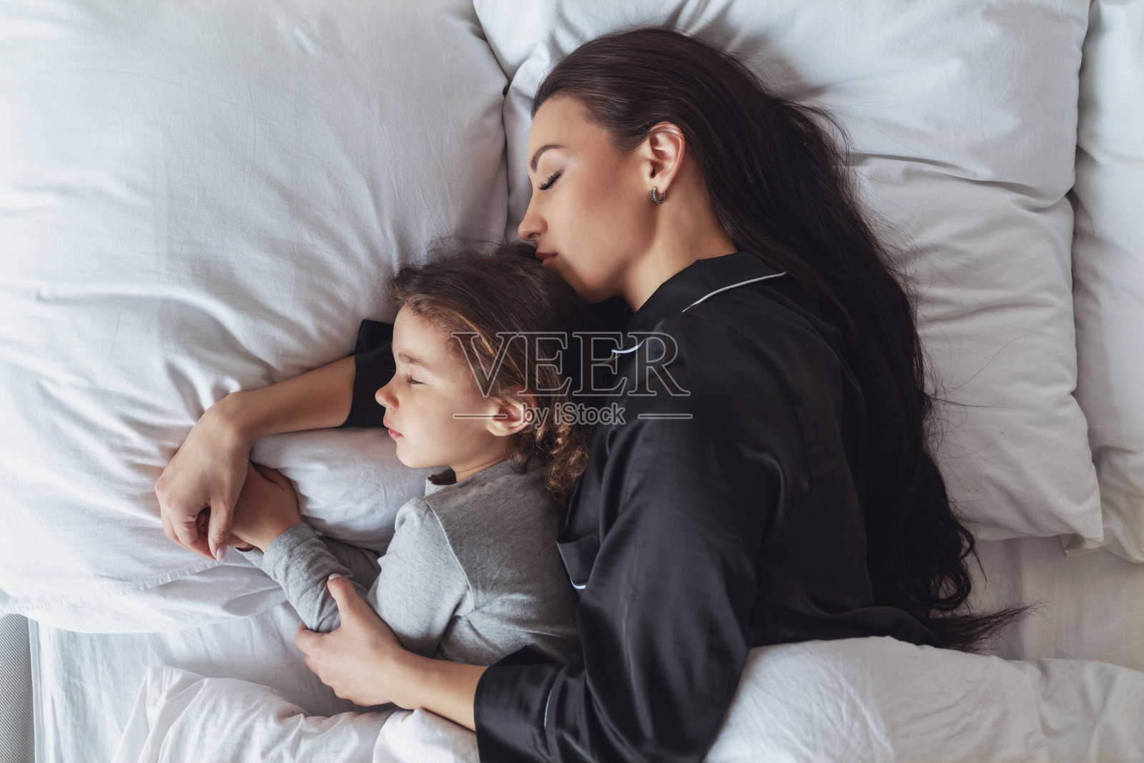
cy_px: 382
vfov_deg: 31.9
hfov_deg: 46.4
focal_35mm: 42
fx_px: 1335
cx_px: 572
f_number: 2.8
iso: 800
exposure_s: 1/320
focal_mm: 42
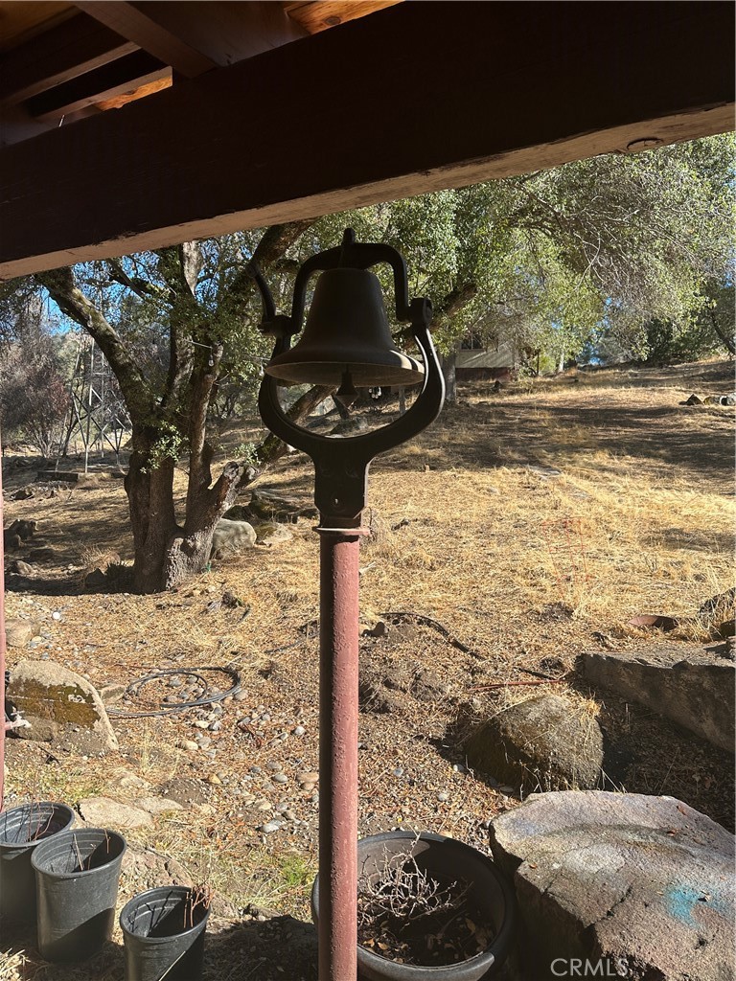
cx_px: 368
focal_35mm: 24
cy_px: 490
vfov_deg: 71.6
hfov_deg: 56.8
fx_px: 680
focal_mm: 6.86
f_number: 1.78
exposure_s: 1/1812
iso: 80
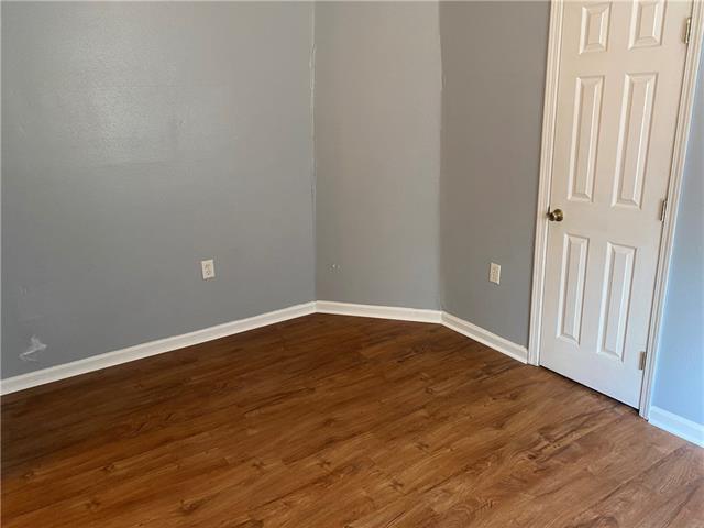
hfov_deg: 67.3
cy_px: 264
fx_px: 529
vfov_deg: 53.1
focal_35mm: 26
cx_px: 352
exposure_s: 1/60
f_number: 1.8
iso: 160
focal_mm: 4.25
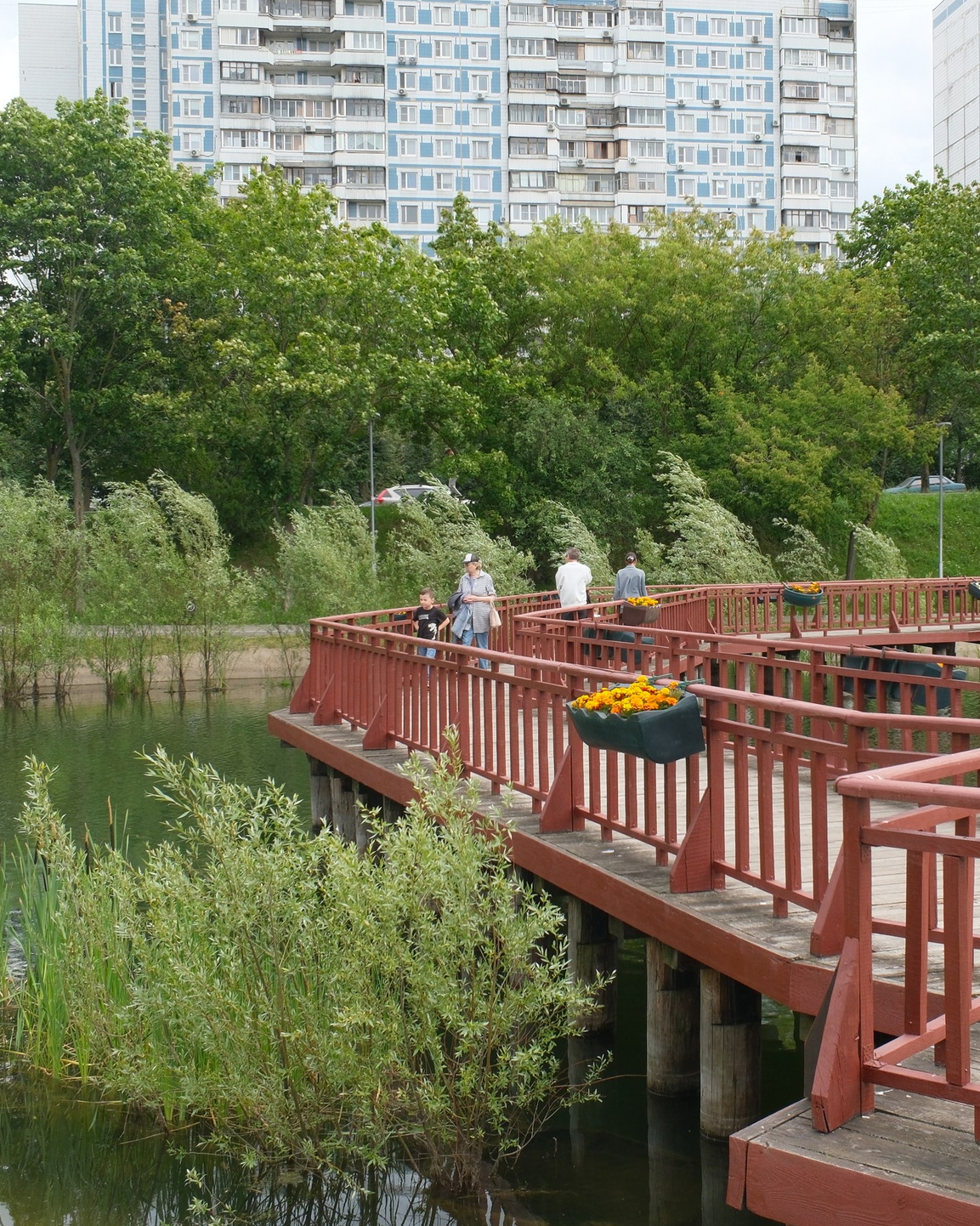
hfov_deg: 33.3
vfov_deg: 41.1
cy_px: 578
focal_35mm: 45
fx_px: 1632
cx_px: 612
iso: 320
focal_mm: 18
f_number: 8
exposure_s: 1/200
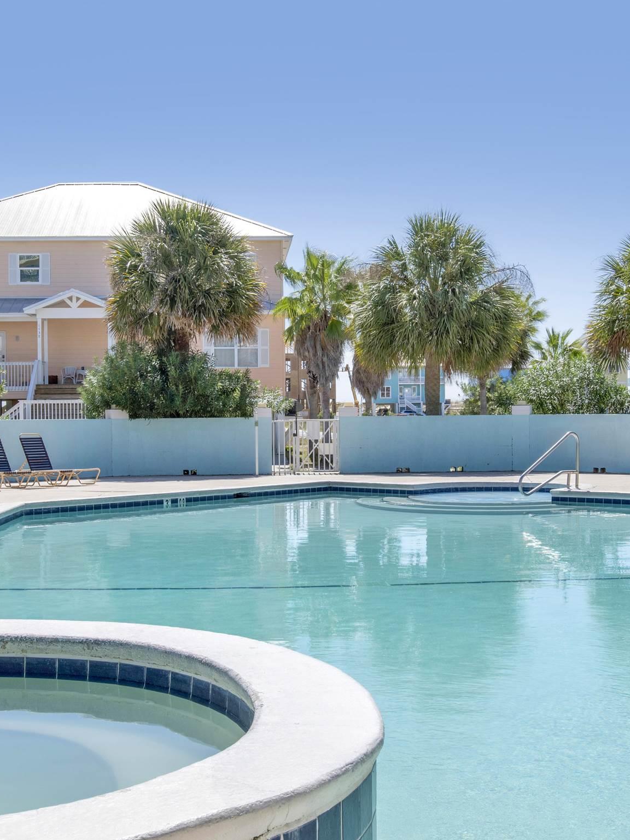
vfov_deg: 38.2
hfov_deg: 29.1
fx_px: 1213
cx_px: 319
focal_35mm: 50
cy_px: 413
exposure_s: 1/250
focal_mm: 26
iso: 200
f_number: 11
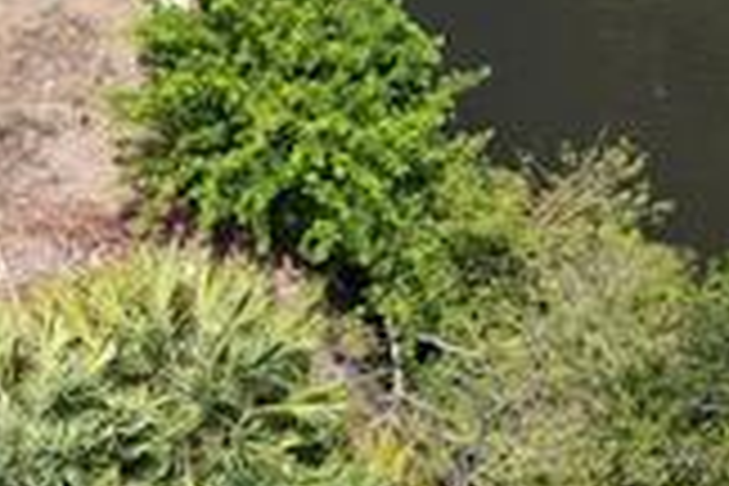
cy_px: 612
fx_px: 2815
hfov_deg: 14.0
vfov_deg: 9.7
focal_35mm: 139
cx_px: -302
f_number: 2.8
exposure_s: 1/1500
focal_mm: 8.38
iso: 100
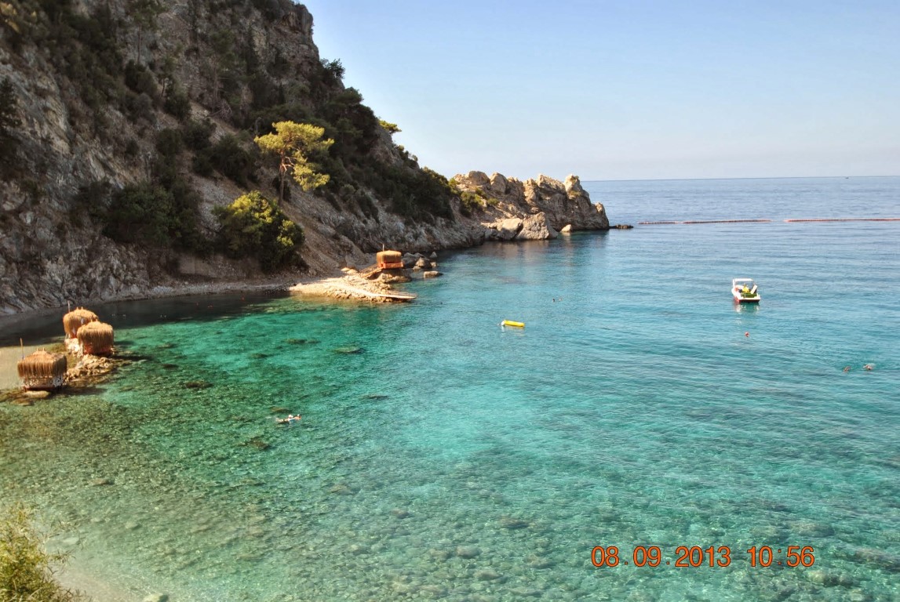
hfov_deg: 53.1
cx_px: 450
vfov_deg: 37.0
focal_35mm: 36
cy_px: 301
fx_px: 901
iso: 100
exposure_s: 1/200
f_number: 6.3
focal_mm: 24
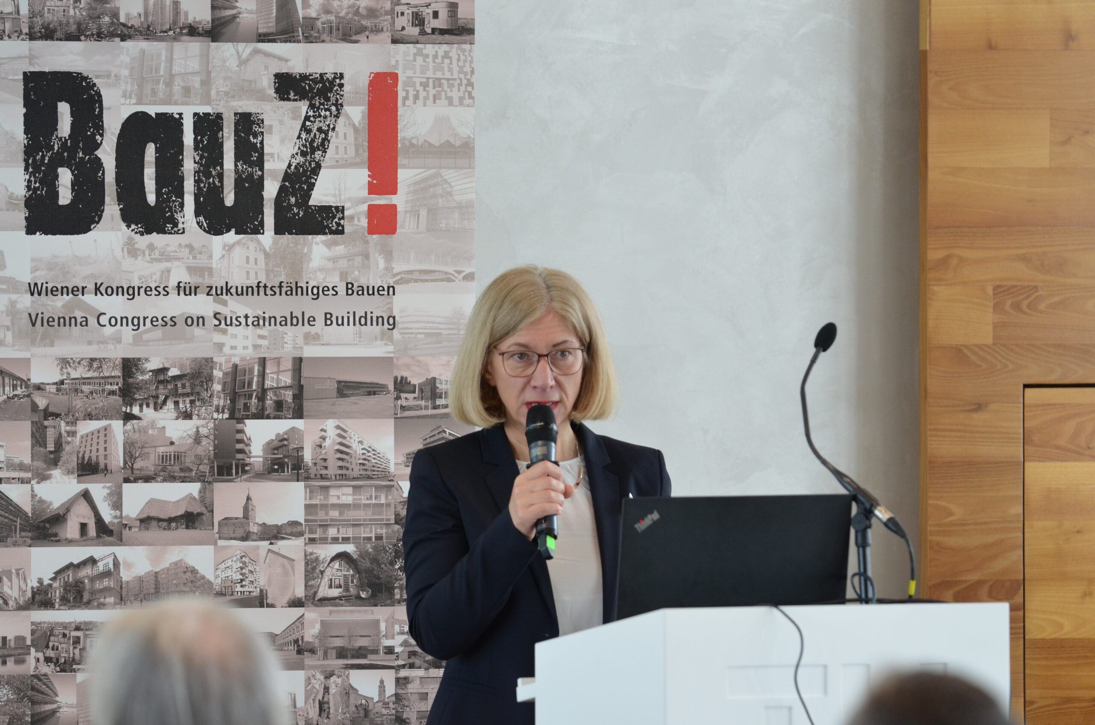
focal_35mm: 300
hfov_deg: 6.9
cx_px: 548
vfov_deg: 4.6
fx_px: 9107
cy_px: 362
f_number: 4
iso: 800
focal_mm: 200
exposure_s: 1/250
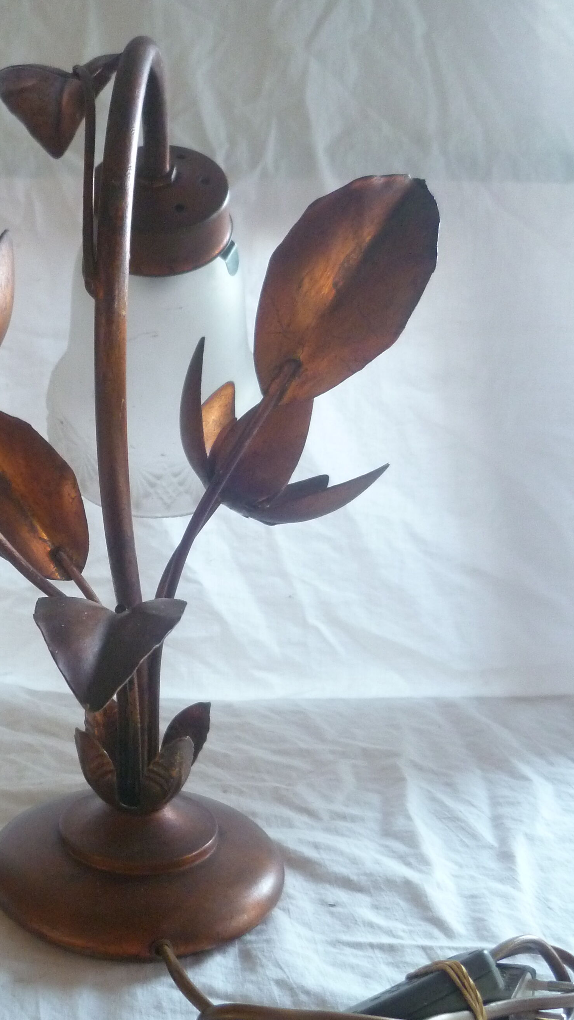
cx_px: 127
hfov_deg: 30.5
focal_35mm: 38
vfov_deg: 52.5
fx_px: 1028
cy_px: 594
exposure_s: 1/20
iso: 400
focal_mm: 5
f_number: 2.8
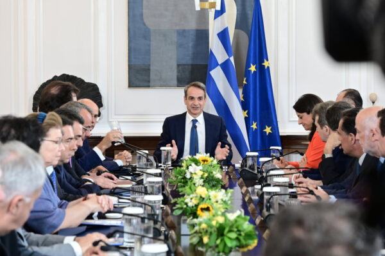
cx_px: 192
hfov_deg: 17.8
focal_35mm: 115
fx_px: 1229
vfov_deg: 11.9
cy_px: 128
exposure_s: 1/60
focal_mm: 115
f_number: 6.3
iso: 1250
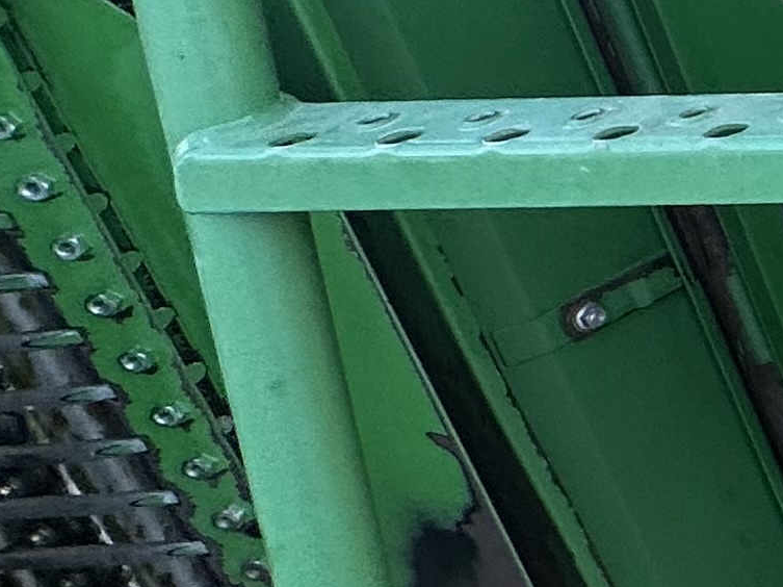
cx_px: 1985
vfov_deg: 19.0
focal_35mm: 75
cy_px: -26
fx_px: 1696
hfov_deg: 14.2
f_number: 2.2
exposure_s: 1/99
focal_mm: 2.22
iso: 40
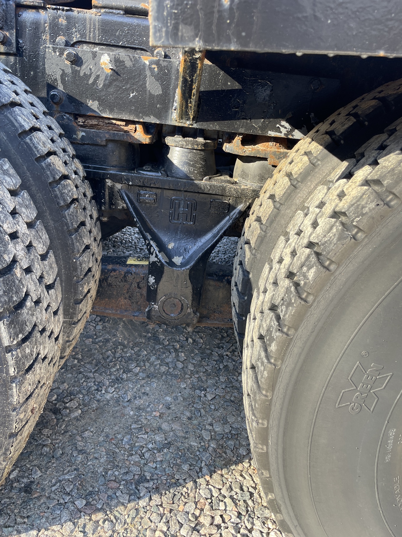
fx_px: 403
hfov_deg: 53.1
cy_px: 268
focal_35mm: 26
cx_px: 201
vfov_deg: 67.3
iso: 32
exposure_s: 1/125
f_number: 1.6
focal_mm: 4.2
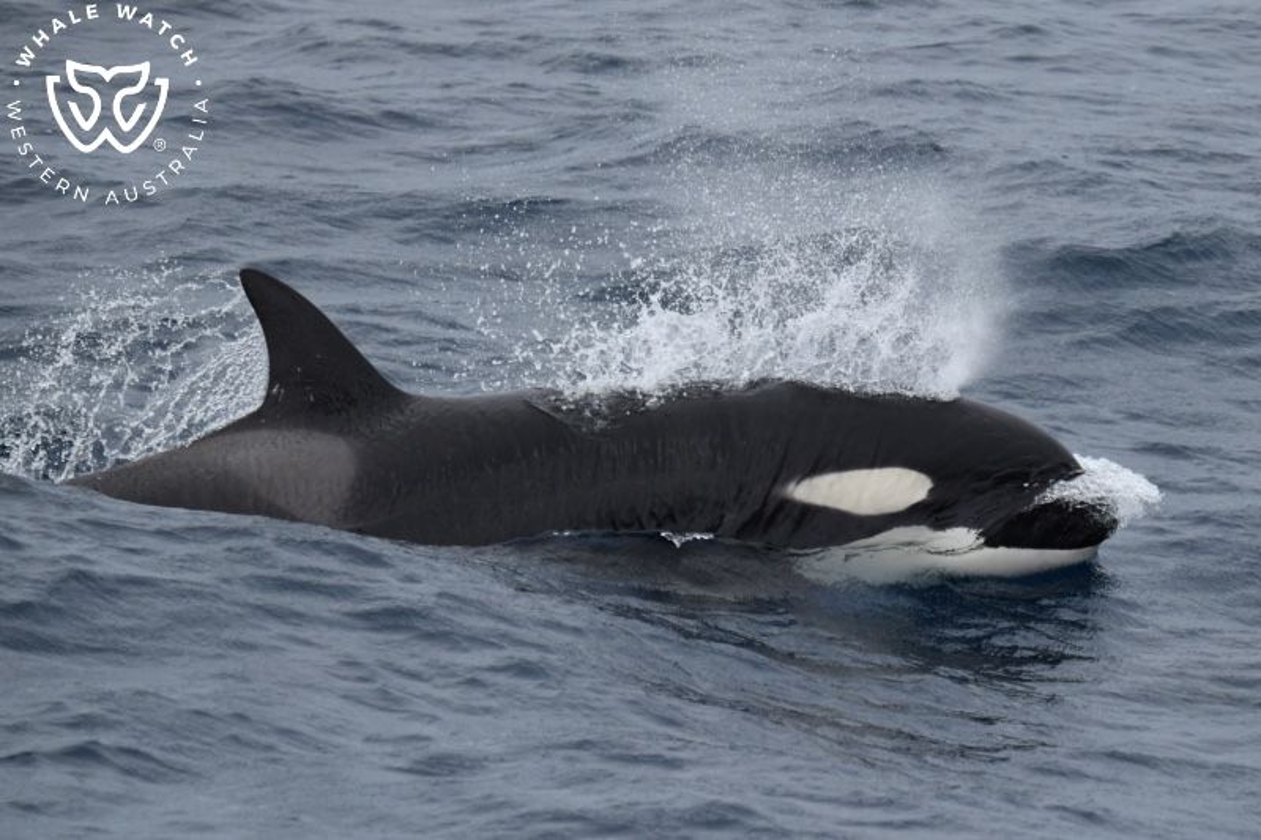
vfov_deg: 4.6
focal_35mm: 300
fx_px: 10505
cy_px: 420
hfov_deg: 6.9
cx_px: 630
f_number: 5.6
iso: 1100
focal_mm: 300
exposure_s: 1/8000
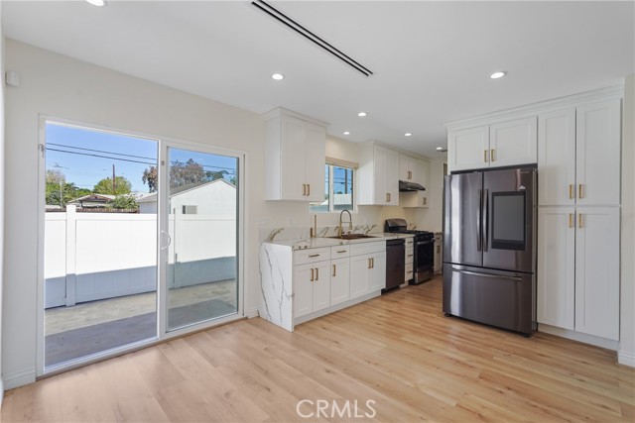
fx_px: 282
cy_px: 212
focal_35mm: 16
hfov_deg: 96.7
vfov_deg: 73.8
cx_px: 318
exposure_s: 1/50
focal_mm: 16
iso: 200
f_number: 8
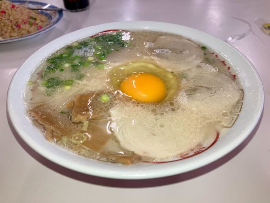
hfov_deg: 63.4
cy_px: 102
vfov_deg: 49.7
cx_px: 135
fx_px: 218
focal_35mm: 28
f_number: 1.8
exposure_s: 1/42
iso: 20
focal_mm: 3.99
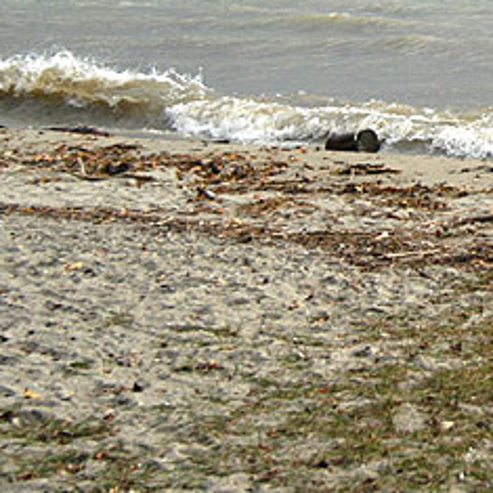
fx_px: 1676
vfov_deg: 16.5
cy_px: 26
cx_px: 629
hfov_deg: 15.9
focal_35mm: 104
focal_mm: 24
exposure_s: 1/800
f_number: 4.5
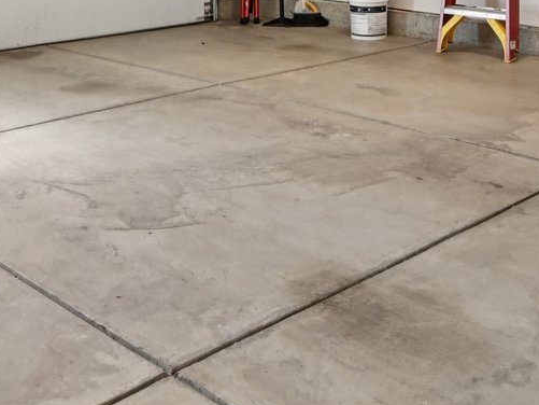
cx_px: 268
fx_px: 857
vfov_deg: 23.2
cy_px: -141
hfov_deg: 34.9
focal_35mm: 55
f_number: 8
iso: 64
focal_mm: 14
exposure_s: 1/20
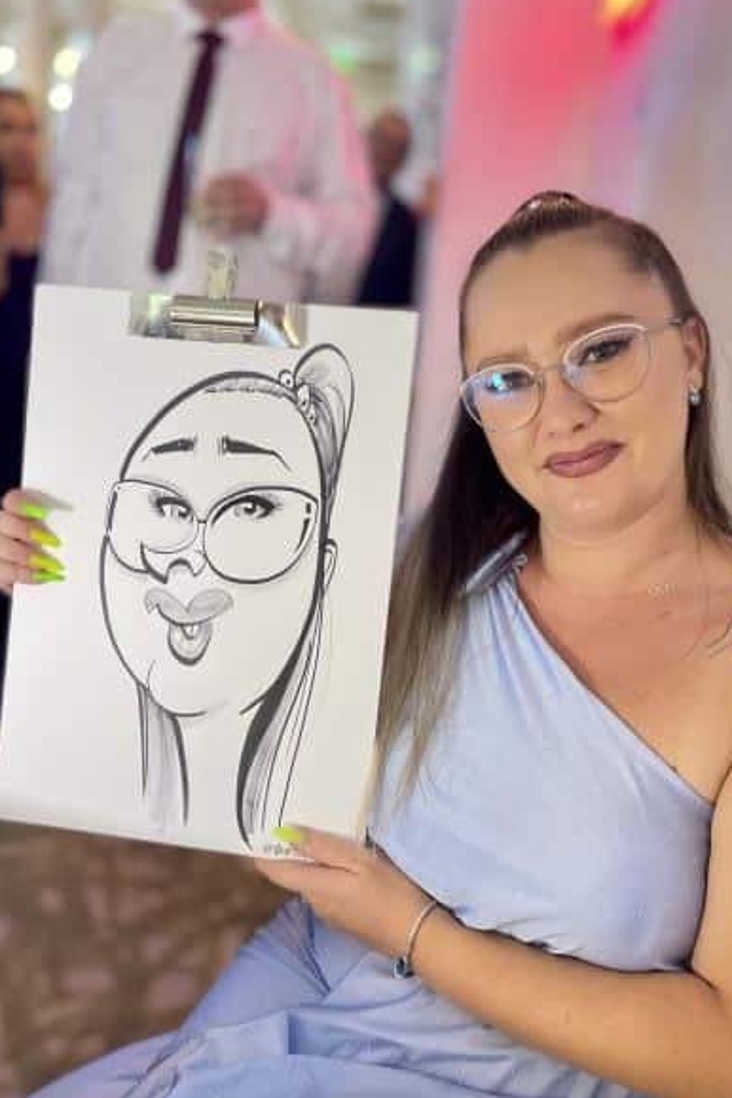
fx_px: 854
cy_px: 546
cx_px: 362
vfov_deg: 65.5
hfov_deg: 46.4
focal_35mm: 28
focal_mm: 4.2
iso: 250
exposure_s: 1/50
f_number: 1.6
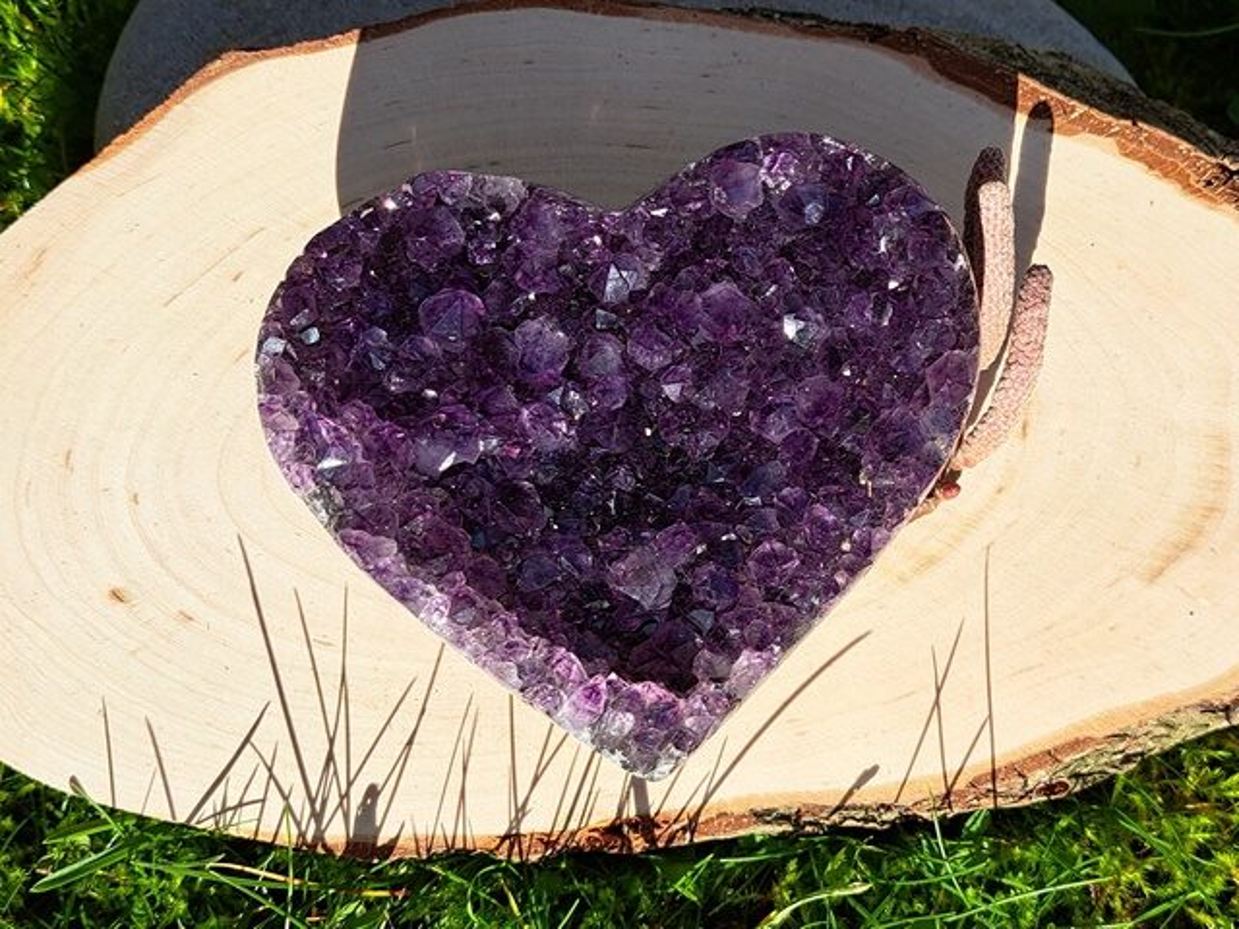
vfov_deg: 56.8
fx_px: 859
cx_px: 620
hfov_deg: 71.6
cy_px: 464
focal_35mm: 24
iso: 50
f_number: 1.8
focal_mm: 5.23
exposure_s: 1/1431
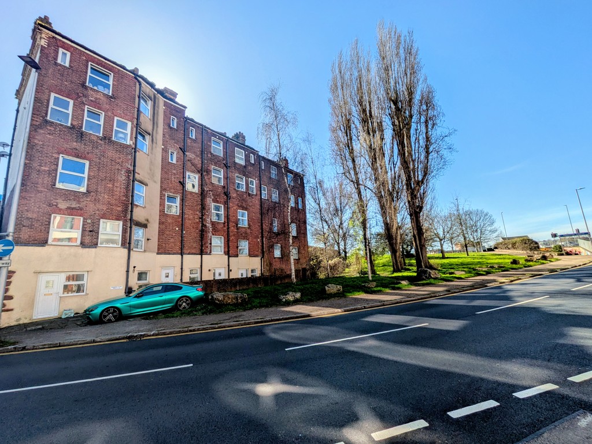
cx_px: 296
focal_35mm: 14
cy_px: 222
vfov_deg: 85.7
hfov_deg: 102.0
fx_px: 240
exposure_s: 1/2347
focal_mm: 1.83
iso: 50
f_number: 2.2
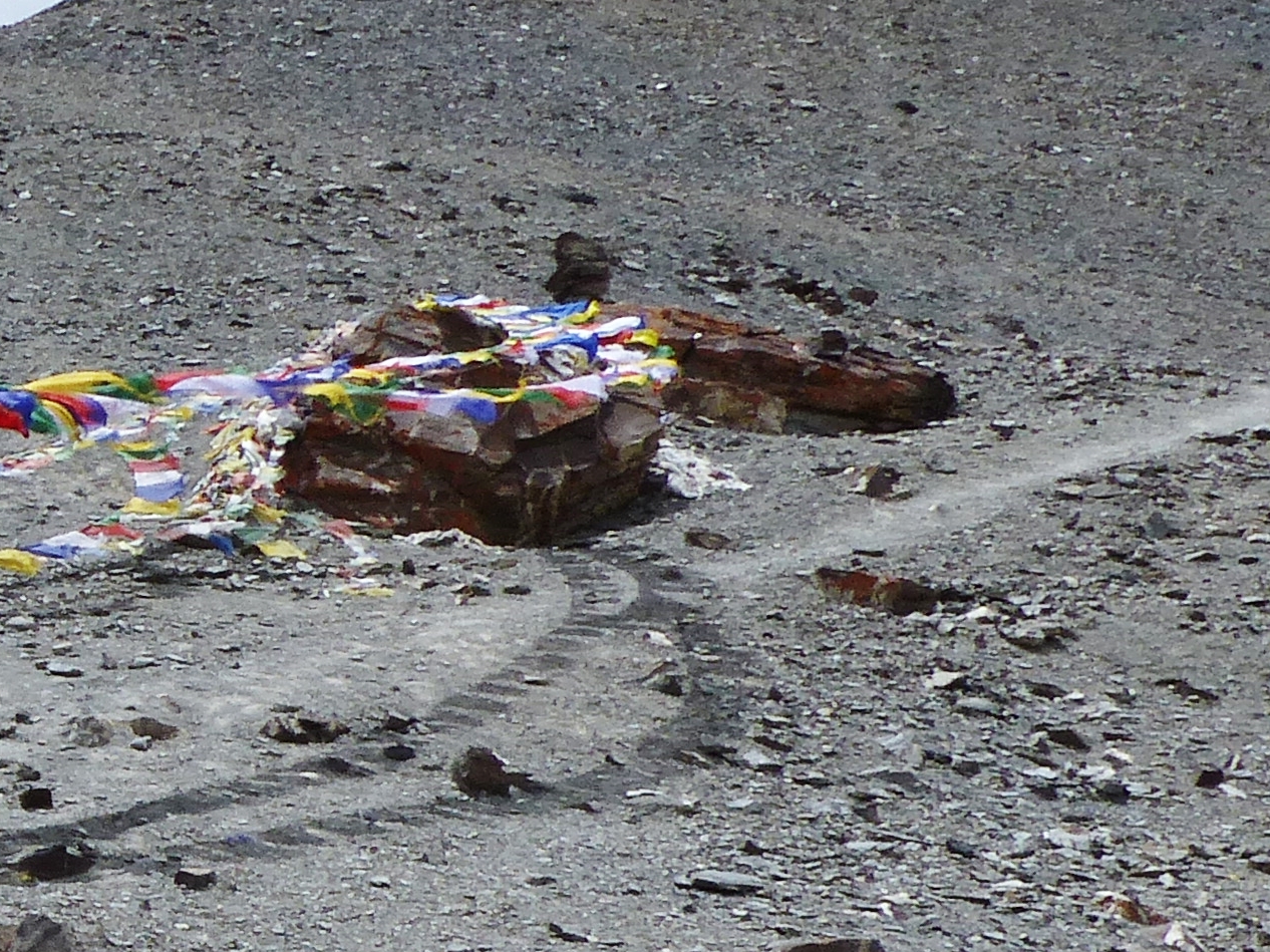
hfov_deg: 21.2
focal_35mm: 79
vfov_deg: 18.5
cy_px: 782
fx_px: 2898
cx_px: -583
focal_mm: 4.5
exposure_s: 1/400
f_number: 8
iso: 100
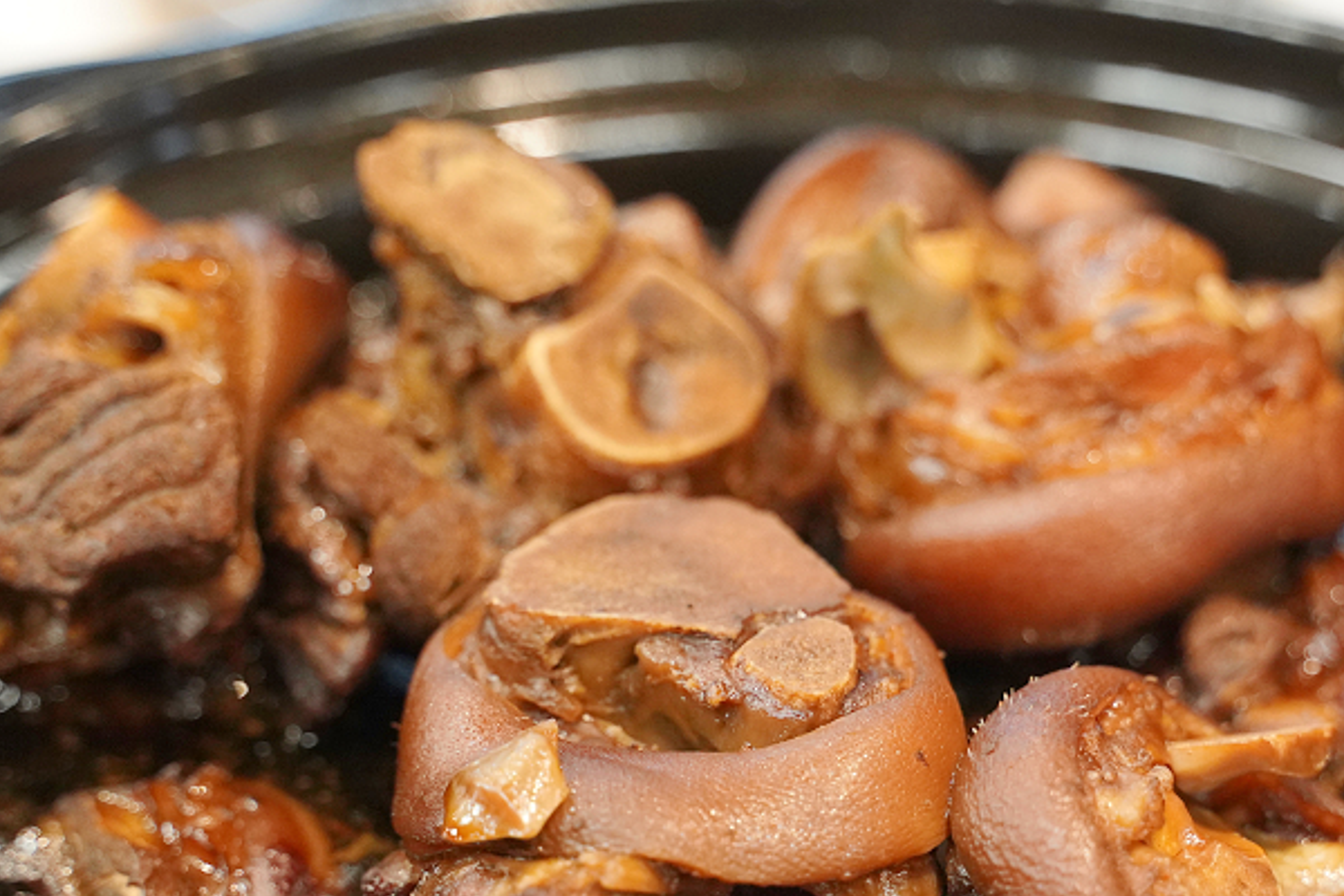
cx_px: 815
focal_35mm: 106
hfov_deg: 19.3
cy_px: 672
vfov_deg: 12.9
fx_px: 3957
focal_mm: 53
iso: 3200
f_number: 2.8
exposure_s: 1/160
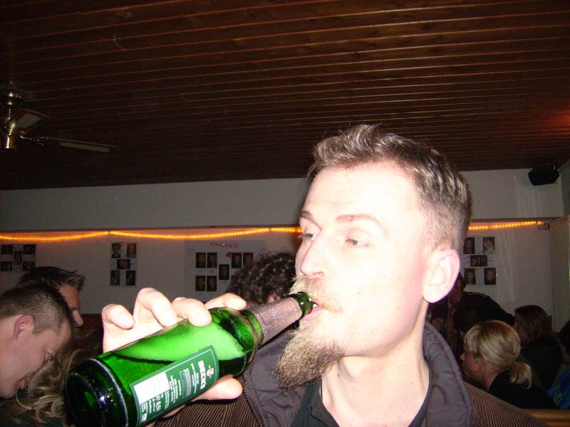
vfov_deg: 40.7
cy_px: 214
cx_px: 285
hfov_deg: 52.6
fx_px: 576
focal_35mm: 35
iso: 100
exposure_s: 1/60
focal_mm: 5.95
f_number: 2.8
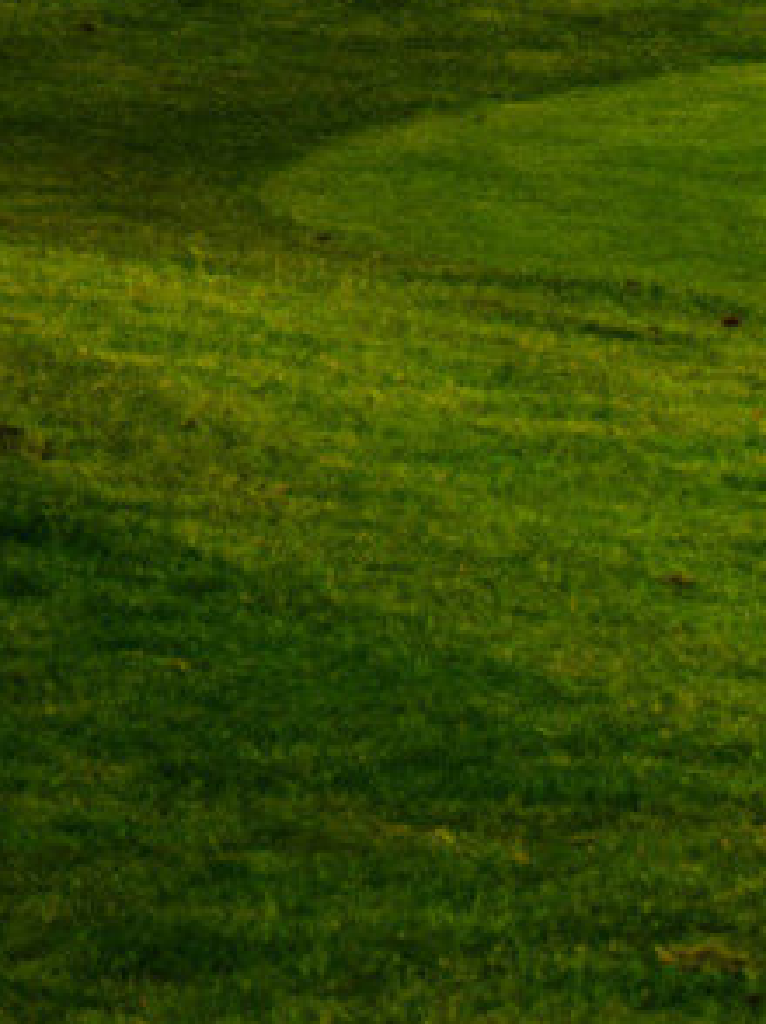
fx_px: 15453
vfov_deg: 3.8
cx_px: 1102
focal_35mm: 523
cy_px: -80
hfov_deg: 2.8
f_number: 5.6
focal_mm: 60
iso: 200
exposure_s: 1/1600
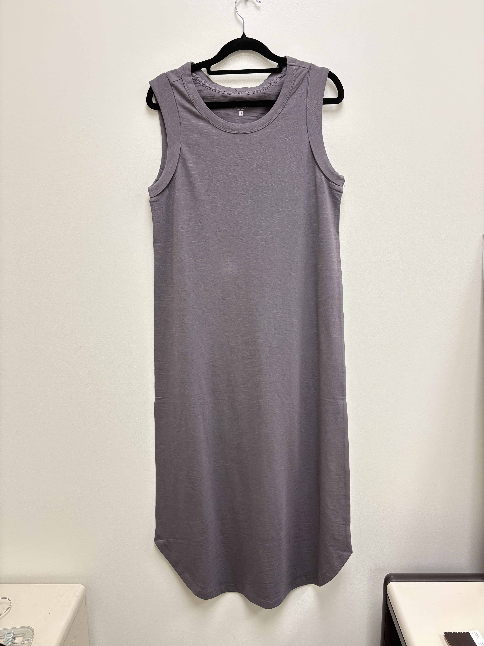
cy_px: 323
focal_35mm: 26
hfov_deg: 53.1
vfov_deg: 67.3
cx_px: 242
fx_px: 485
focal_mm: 5.96
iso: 100
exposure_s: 1/60
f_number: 1.6
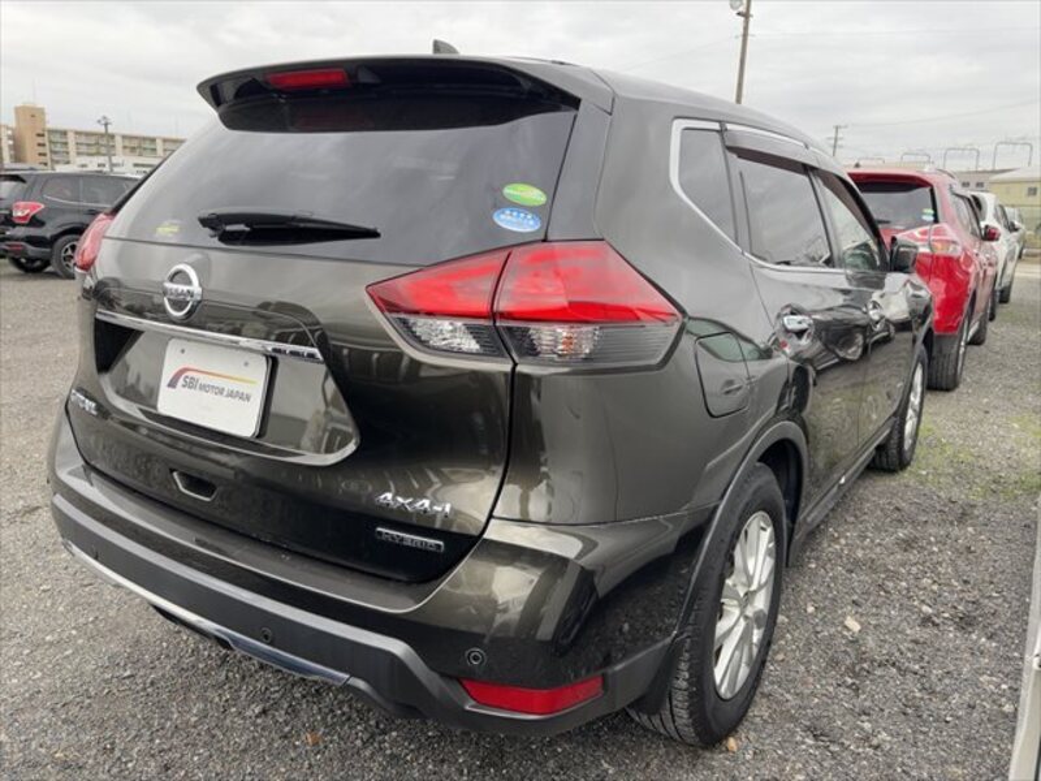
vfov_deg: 53.1
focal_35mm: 26
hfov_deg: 67.3
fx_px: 782
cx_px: 520
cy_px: 390
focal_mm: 5.96
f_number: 1.6
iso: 50
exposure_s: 1/425
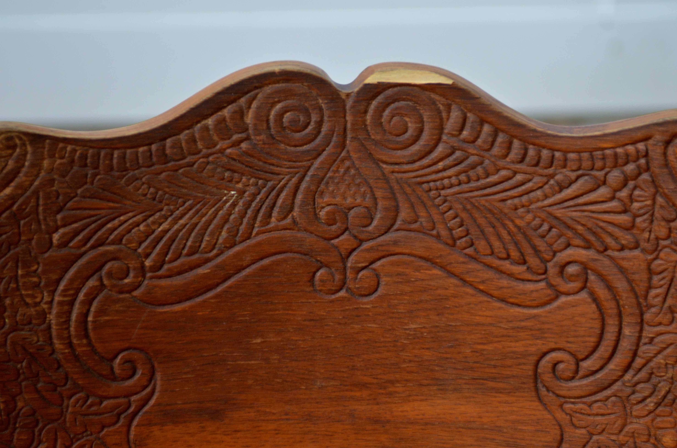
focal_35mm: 128
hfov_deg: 16.1
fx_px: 2393
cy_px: 224
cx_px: 338
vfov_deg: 10.7
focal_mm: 85
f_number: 4.5
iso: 800
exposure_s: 1/1600
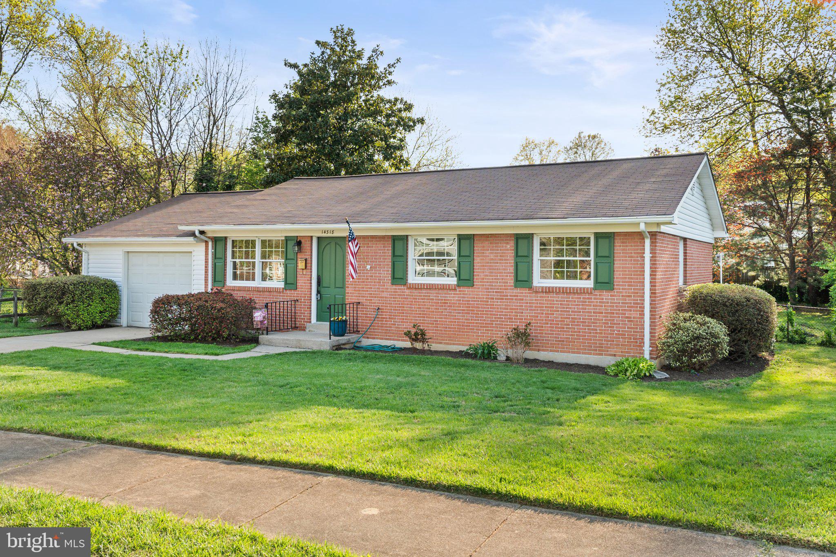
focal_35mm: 30
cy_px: 278
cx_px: 418
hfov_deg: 61.9
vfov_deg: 43.6
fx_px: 697
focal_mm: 20
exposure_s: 1/20
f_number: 9
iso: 100
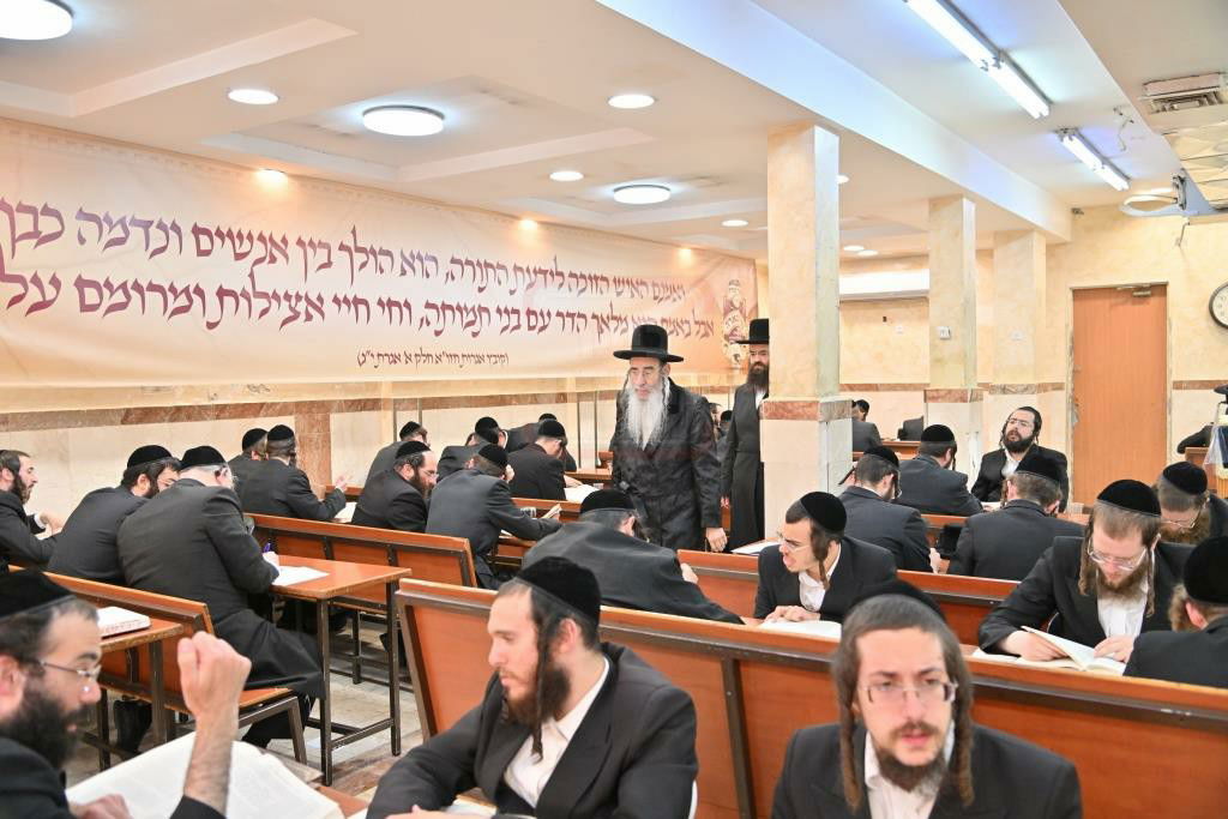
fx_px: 1023
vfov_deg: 43.6
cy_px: 410
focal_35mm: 30
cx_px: 614
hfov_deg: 61.9
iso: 1250
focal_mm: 30
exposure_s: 1/400
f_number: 4
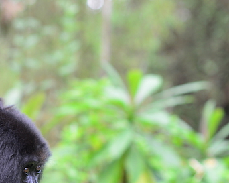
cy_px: 201
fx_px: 1740
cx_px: -55
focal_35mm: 257
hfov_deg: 7.5
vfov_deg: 6.0
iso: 250
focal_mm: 85
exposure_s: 1/100
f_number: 2.2
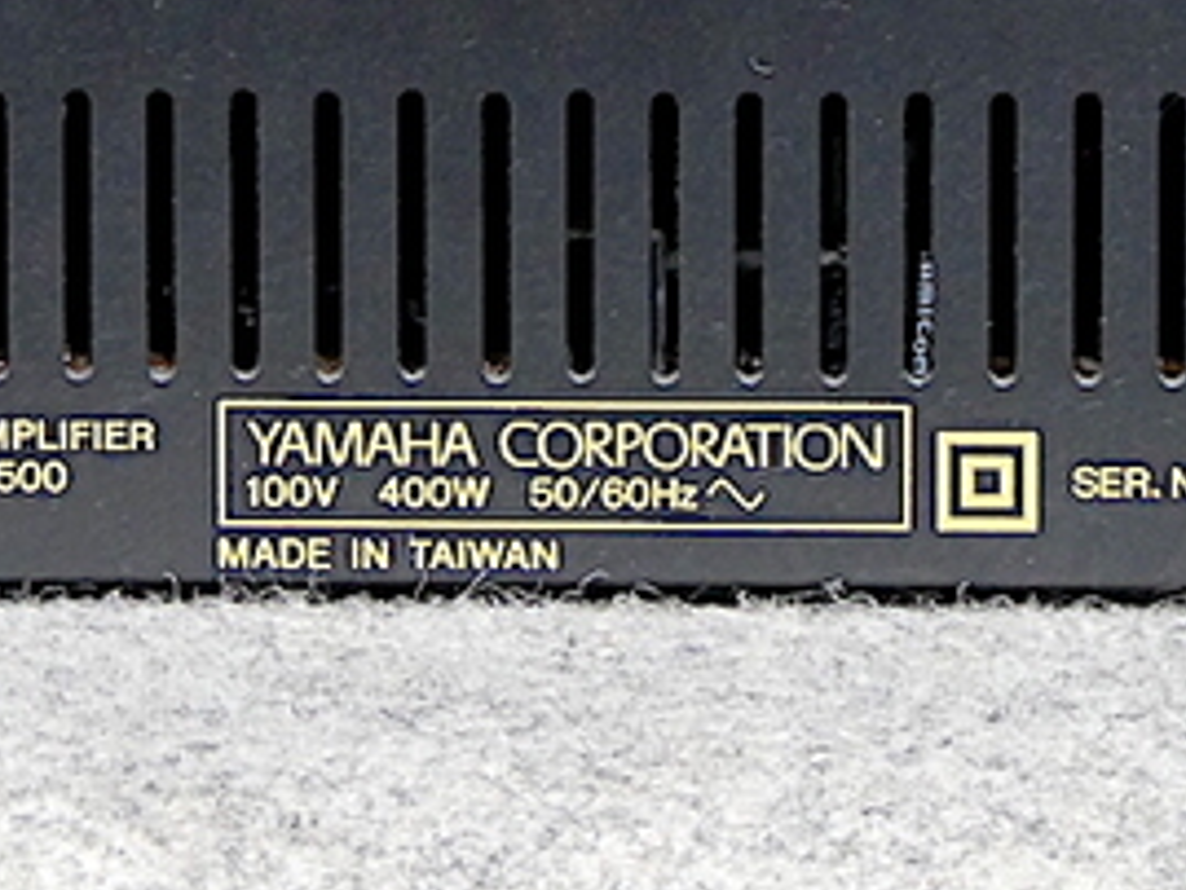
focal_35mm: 321
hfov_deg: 6.1
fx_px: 11003
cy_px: -220
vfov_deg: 4.6
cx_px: -247
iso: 200
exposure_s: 1/4
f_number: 4.9
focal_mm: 16.1
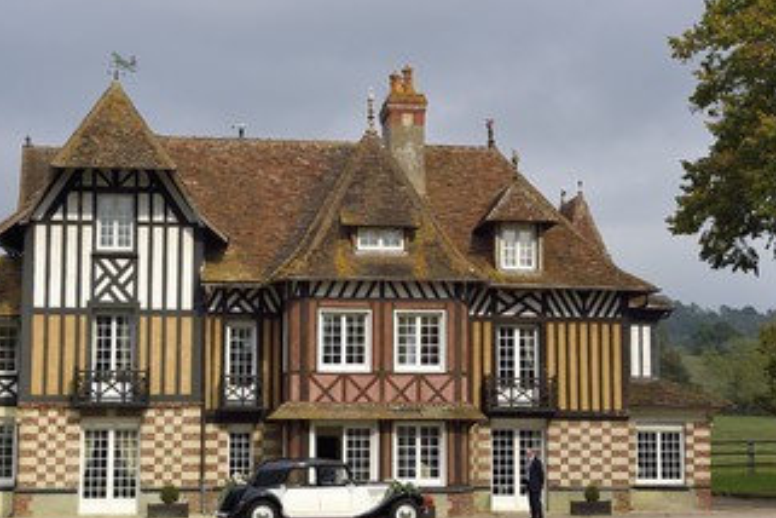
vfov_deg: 20.0
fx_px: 1466
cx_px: 416
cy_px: 312
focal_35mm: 68
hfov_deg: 29.6
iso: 200
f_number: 9
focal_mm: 52
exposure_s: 1/320
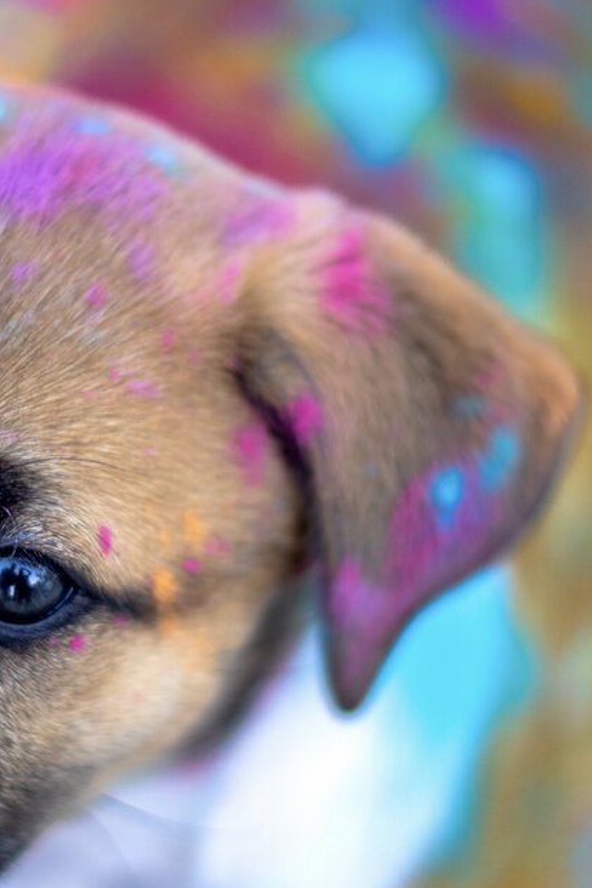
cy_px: 373
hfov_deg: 9.4
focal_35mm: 145
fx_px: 3576
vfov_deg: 14.1
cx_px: 133
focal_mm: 50
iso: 125
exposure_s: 1/250
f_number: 1.8
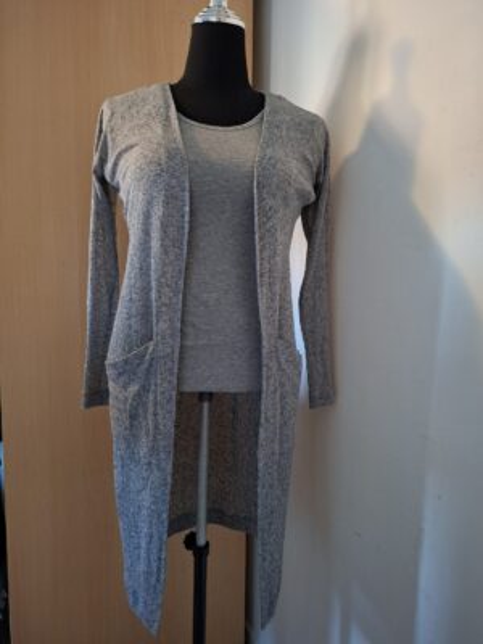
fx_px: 428
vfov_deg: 73.9
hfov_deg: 58.9
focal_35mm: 23
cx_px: 242
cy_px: 322
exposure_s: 1/25
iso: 500
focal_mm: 5.54
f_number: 1.8
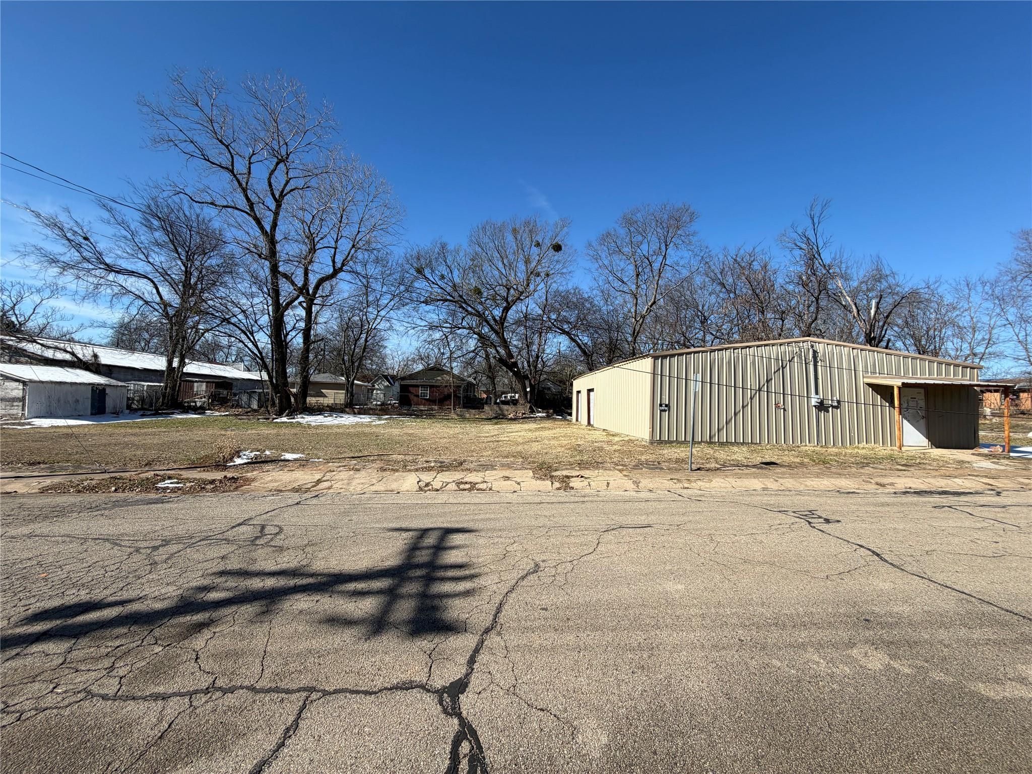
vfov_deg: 85.7
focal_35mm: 14
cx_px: 516
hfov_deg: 102.1
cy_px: 387
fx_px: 417
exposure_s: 1/853
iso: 20
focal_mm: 2.22
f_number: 2.2
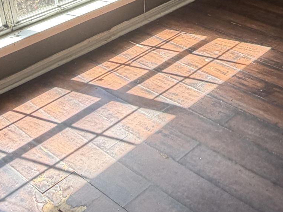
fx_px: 466
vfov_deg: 22.8
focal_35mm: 57
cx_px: 304
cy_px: -65
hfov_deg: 30.5
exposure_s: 1/121
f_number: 2.2
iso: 80
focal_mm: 2.22
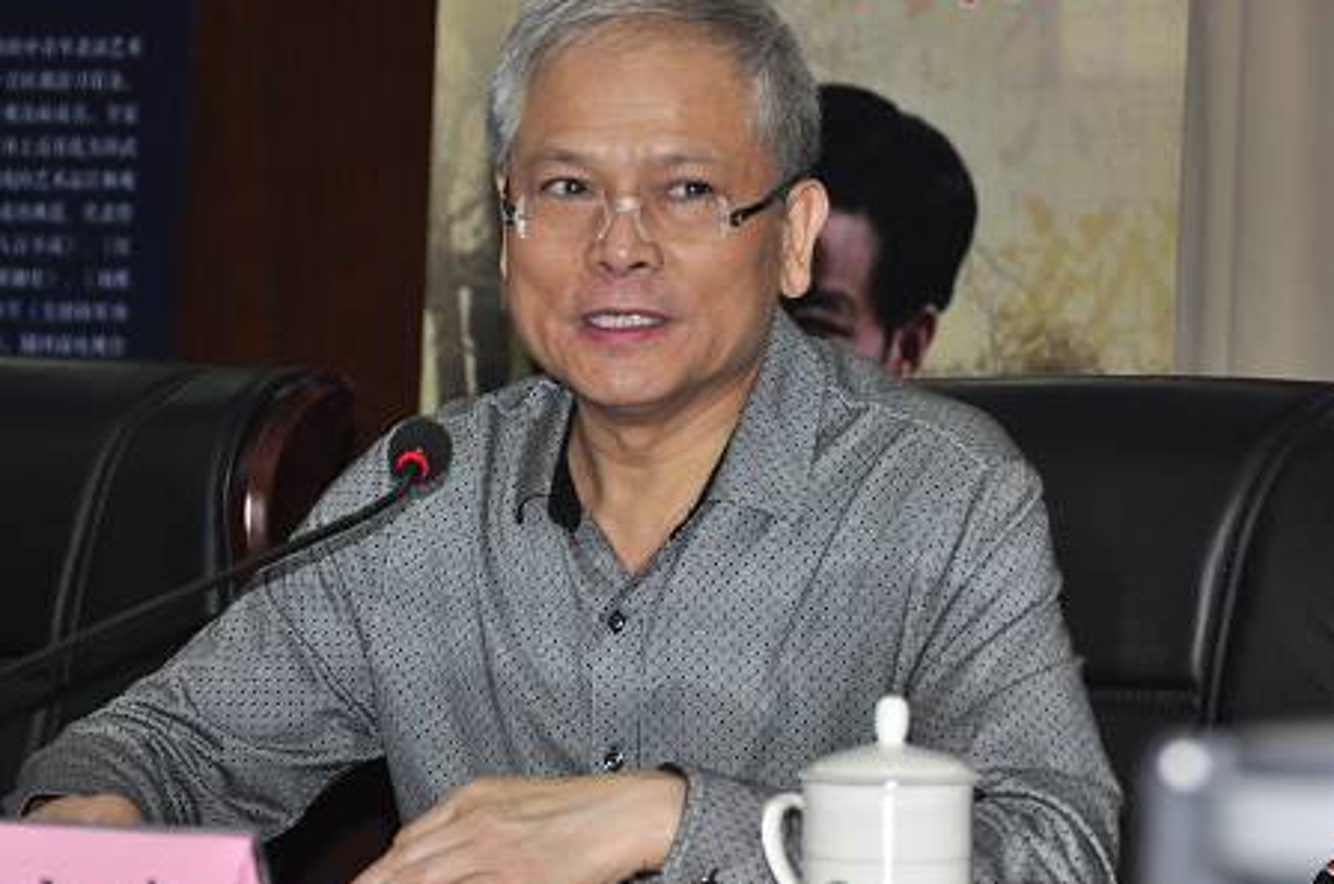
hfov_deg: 10.8
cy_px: 473
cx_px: 604
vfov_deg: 7.2
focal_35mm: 191
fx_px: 7053
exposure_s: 1/200
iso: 800
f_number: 5.6
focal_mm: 95
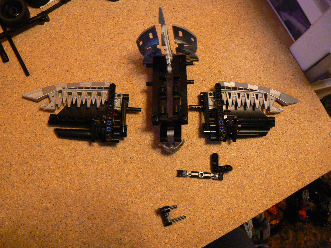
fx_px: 344
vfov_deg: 39.7
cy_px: 124
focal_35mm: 36
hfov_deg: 51.4
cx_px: 166
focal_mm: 6
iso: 200
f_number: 2.8
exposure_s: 1/15
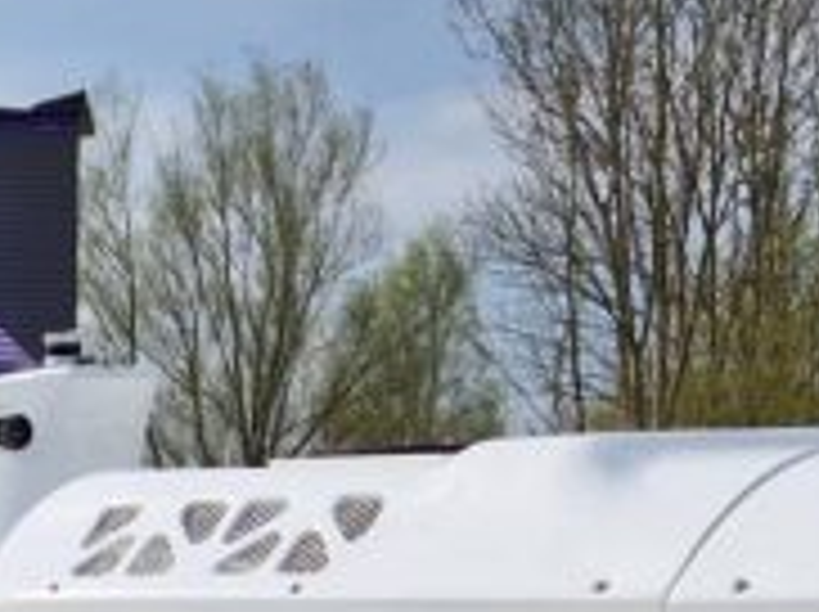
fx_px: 3001
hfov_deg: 13.7
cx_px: -706
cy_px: 709
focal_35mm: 127
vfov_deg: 11.4
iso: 50
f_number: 1.8
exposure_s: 1/3104
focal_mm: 5.4
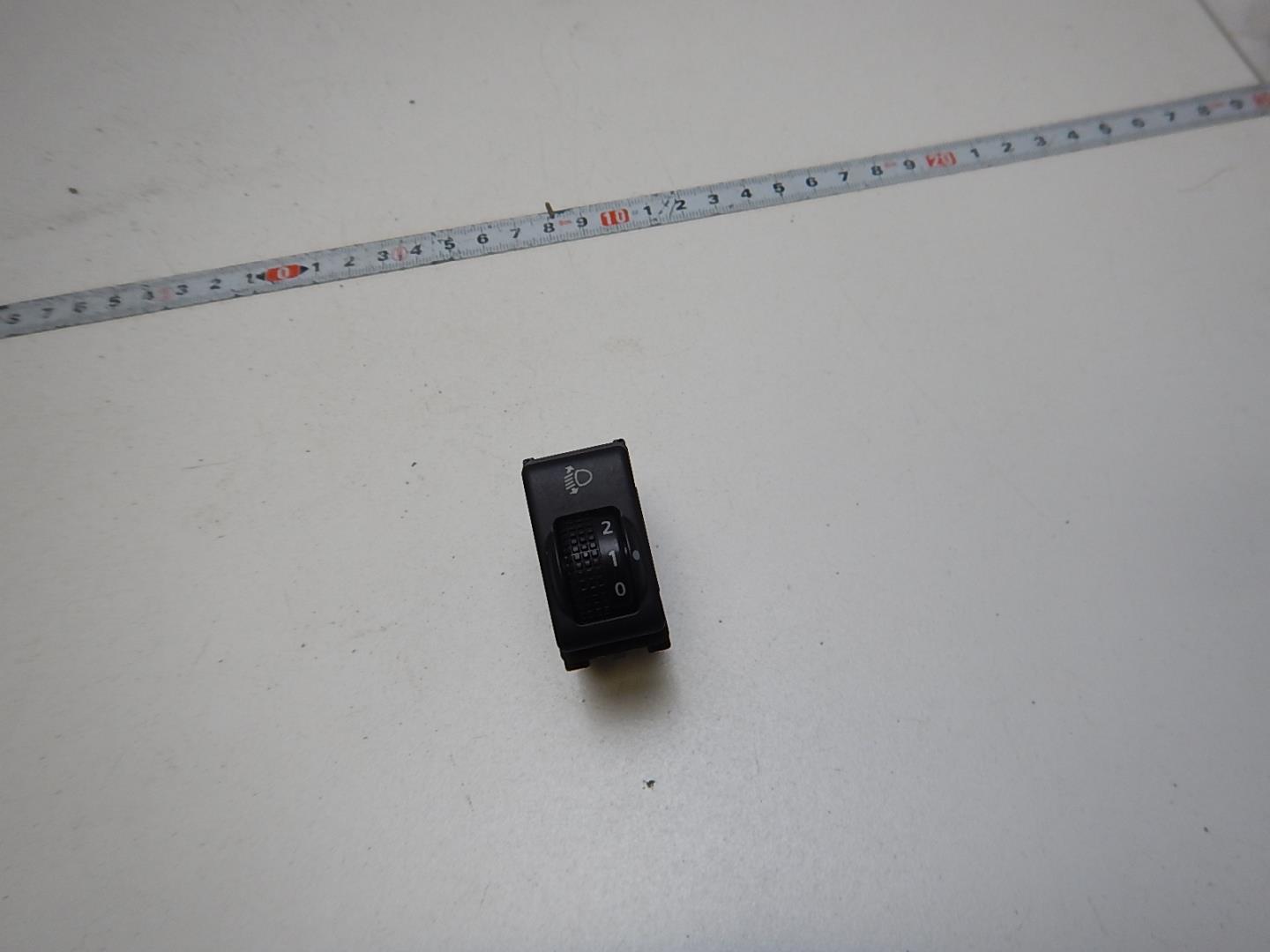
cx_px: 635
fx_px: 881
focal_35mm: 24
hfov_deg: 71.6
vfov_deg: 56.8
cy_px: 476
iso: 125
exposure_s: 1/200
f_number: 2.8
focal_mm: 4.3
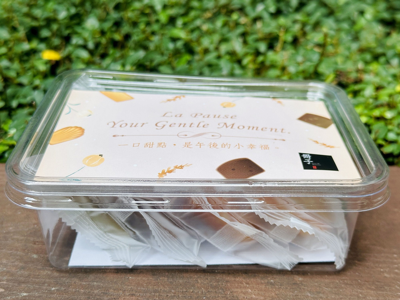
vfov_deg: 30.3
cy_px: 150
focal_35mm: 48
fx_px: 555
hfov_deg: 39.7
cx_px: 200
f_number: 1.78
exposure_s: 1/300
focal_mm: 6.86
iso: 64
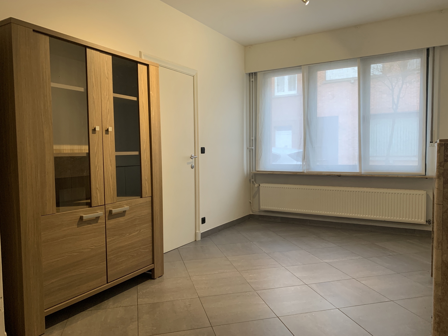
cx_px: 224
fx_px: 336
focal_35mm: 26
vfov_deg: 53.1
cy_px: 168
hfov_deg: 67.3
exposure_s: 1/50
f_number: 1.8
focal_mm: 4.25
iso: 125
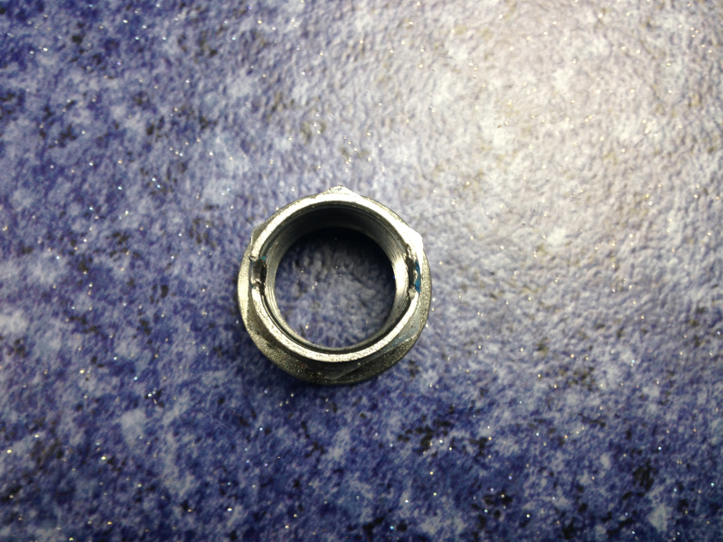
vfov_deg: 42.9
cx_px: 362
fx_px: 689
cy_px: 271
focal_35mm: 33
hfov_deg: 55.4
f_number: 2.4
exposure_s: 1/20
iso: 50
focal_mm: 4.12
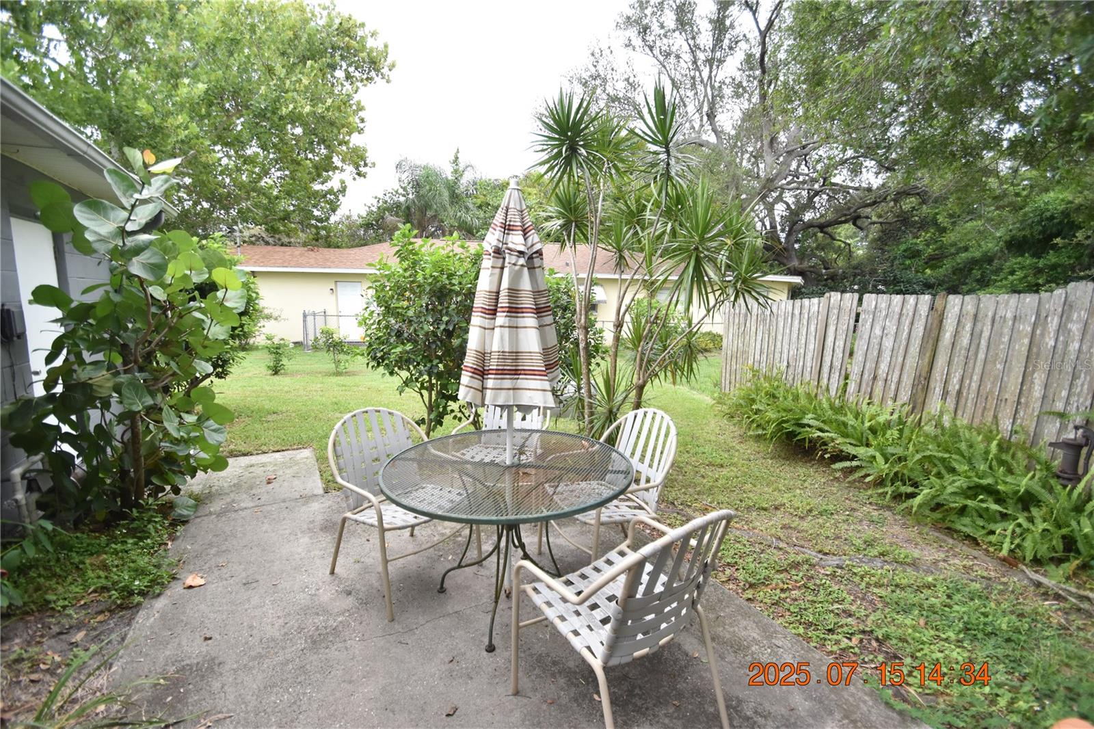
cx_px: 547
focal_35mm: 15
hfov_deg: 100.4
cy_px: 364
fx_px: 456
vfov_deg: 77.3
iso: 800
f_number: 3.5
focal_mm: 10
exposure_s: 1/2000
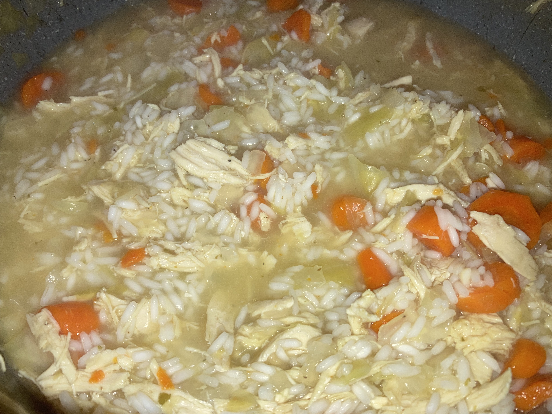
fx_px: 462
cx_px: 269
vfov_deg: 48.2
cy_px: 212
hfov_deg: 61.6
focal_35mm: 29
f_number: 1.8
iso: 25
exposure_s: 1/4
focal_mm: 3.99
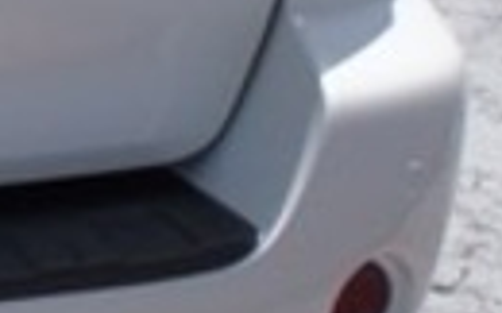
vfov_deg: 7.5
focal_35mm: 169
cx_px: -683
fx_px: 2310
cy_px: -303
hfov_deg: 10.7
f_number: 8
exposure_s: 1/500
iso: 200
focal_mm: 18
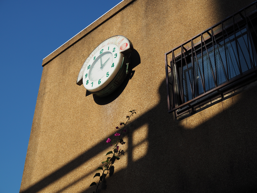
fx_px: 371
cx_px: 128
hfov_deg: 38.2
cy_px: 96
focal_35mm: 50
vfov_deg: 29.1
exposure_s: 1/1000
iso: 200
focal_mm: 25
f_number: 5.6
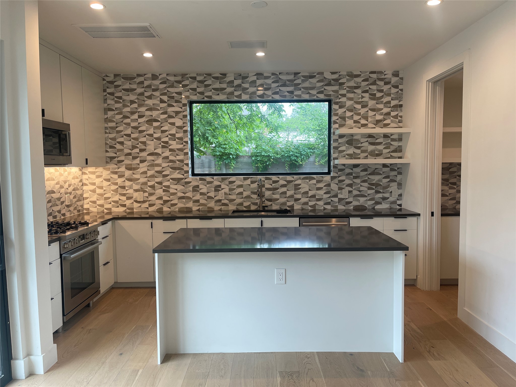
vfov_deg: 54.9
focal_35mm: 25
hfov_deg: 69.4
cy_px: 194
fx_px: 373
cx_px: 258
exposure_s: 1/120
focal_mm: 5.1
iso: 64
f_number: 1.6
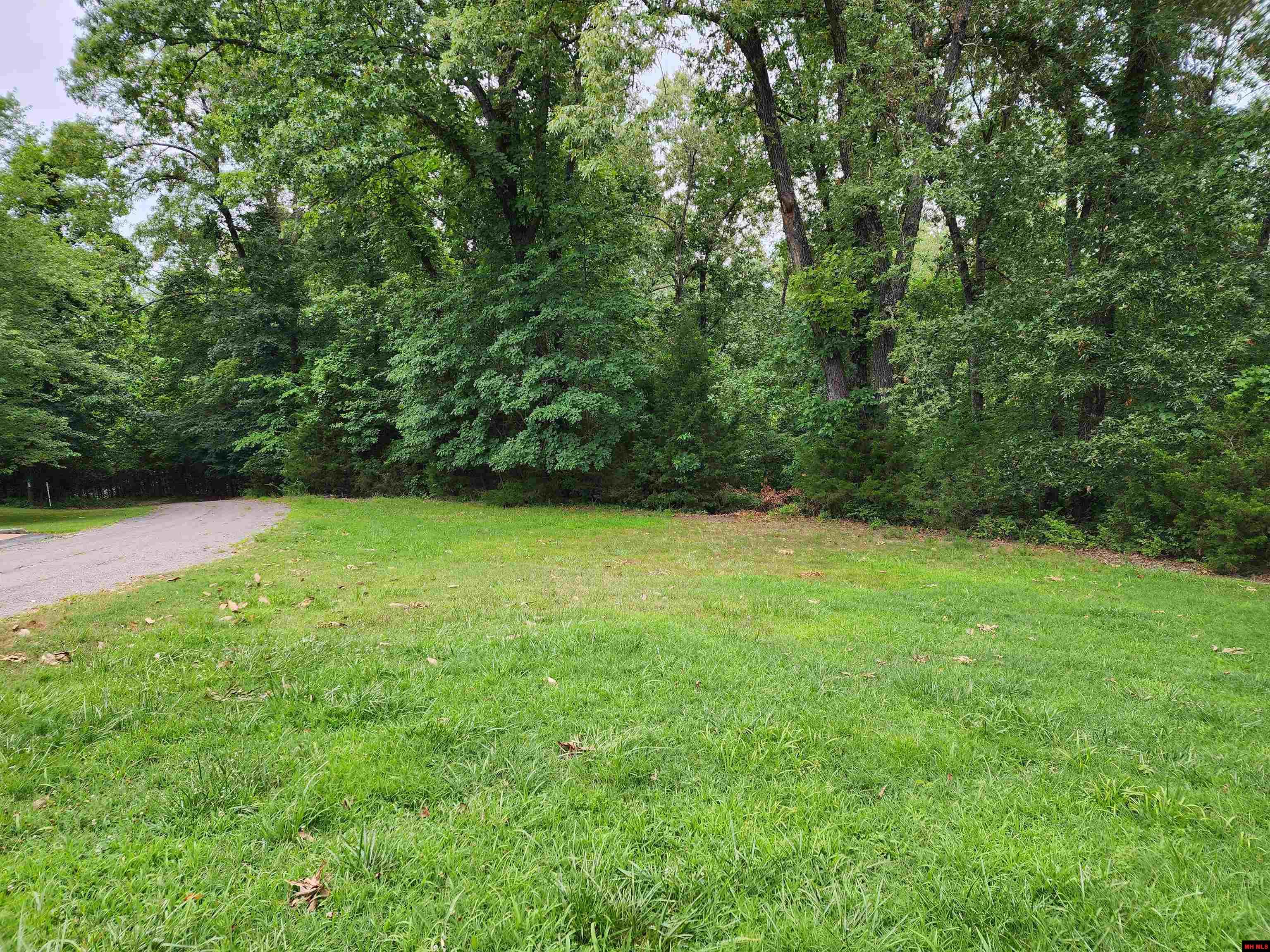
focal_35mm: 23
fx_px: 844
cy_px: 476
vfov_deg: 58.9
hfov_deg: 73.9
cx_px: 635
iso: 32
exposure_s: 1/180
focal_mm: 6.4
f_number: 1.8
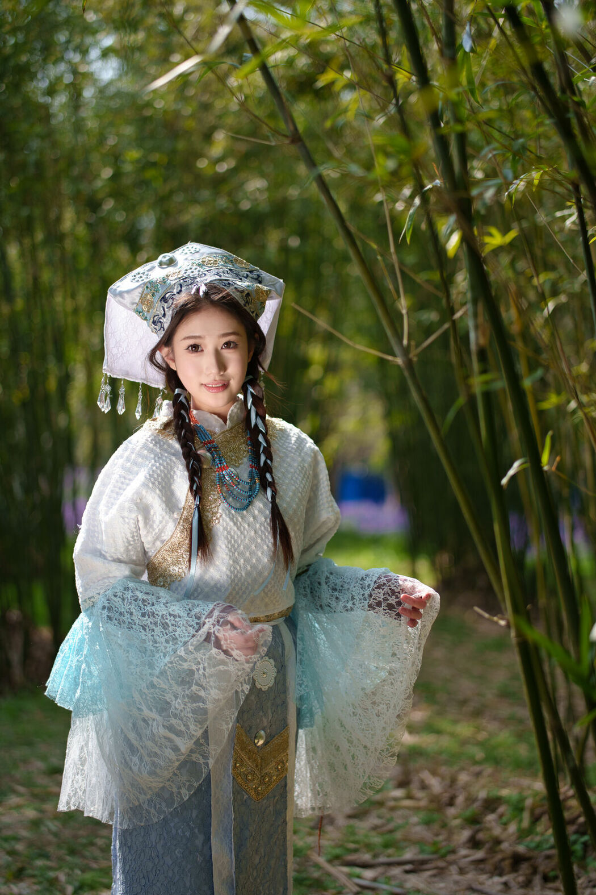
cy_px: 448
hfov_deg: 27.0
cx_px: 298
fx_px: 1242
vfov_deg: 39.6
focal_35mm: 50
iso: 100
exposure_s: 1/2500
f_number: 1.4
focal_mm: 50
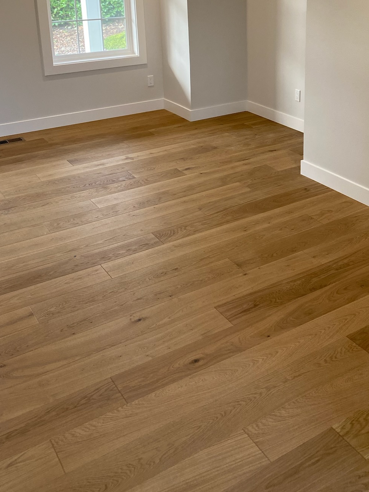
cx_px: 247
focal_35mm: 41
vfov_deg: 44.2
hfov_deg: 34.8
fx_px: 583
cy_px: 120
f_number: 1.8
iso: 100
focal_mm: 4.25
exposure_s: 1/120
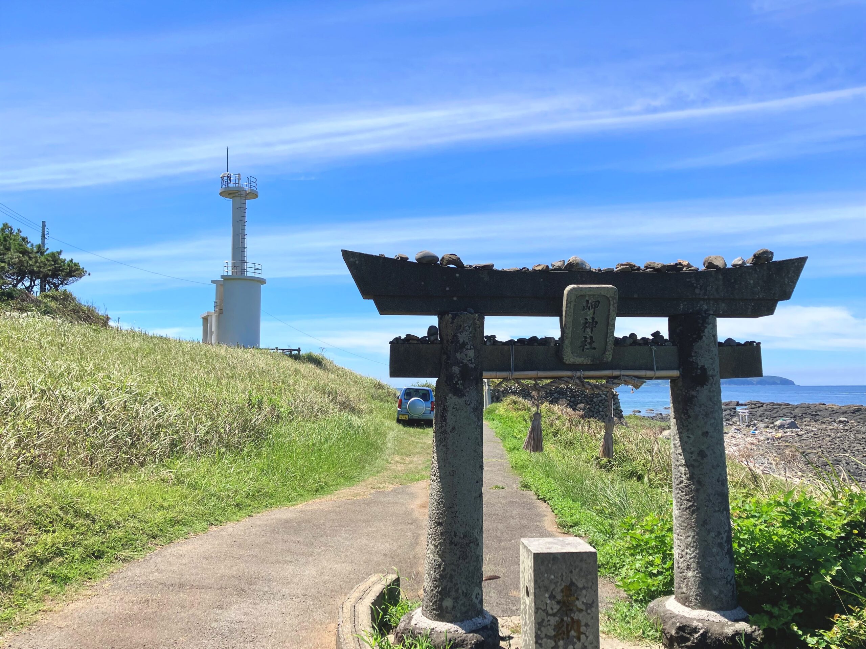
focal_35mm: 28
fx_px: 700
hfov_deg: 63.4
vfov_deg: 49.7
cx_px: 433
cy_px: 324
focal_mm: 3.99
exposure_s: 1/2208
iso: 32
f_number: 1.8
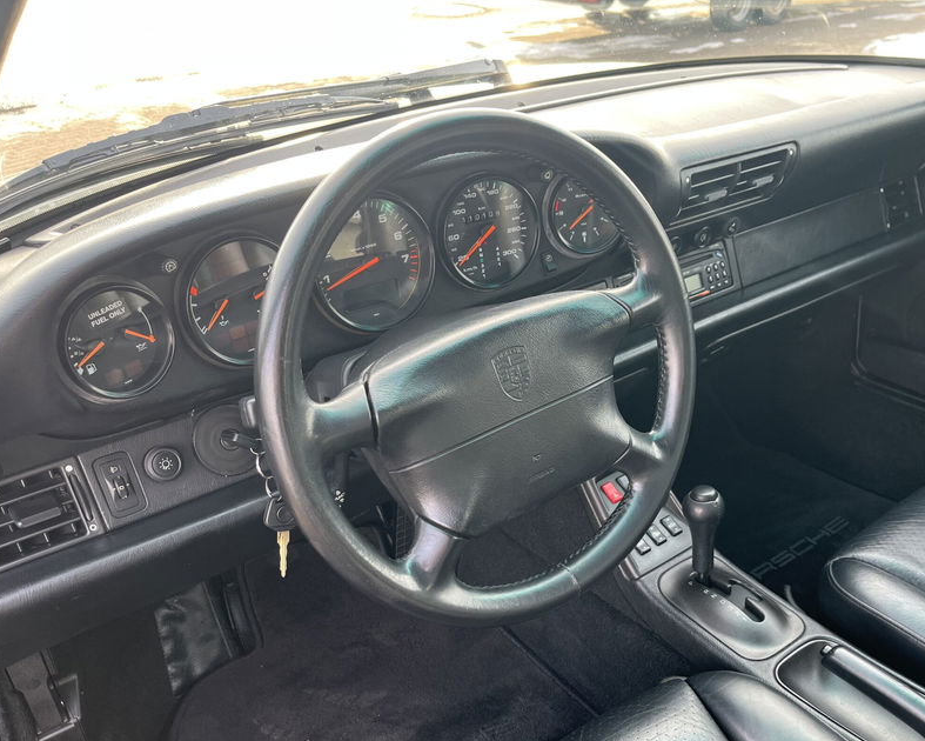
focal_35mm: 33
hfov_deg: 53.9
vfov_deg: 44.3
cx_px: 539
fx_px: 904
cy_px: 450
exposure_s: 1/122
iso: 64
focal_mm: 5.1
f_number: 1.6
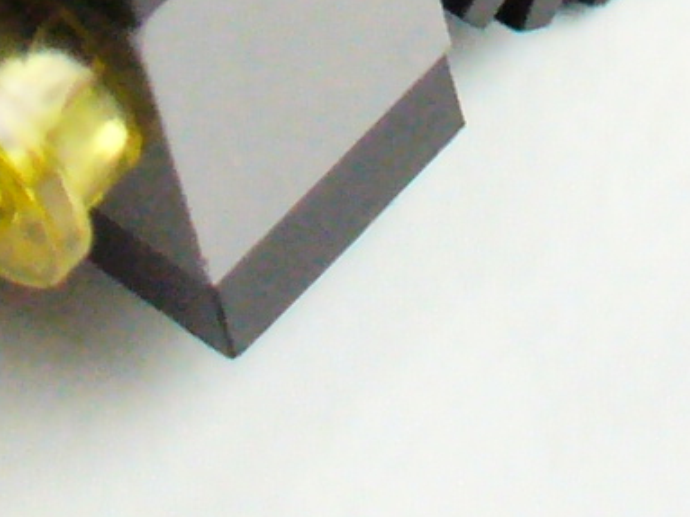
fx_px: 5420
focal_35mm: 272
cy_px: -1376
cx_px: 539
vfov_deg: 5.0
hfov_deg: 7.3
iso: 400
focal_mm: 6.1
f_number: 2.8
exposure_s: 1/125
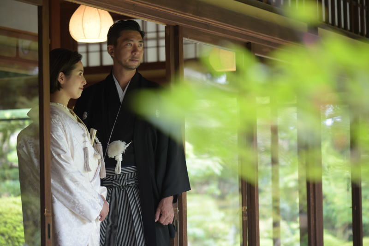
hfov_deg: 15.8
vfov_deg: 10.6
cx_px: 184
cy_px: 123
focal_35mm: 130
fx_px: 1333
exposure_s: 1/160
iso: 800
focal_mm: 130
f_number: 4
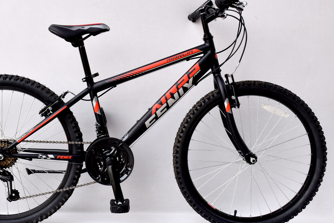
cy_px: 110
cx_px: 135
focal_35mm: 52
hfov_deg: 38.0
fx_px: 482
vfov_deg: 26.0
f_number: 8
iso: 400
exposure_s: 1/250
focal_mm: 26
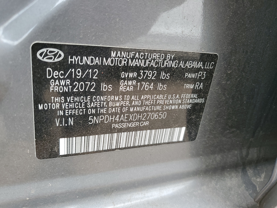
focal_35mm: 26
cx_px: 138
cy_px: 104
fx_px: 208
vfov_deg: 53.1
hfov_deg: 67.3
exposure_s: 1/120
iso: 70
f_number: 1.5
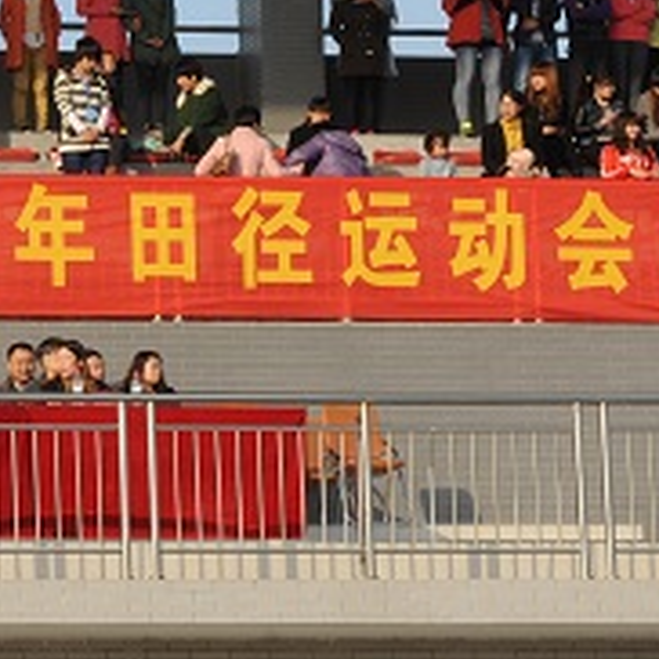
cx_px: -326
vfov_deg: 11.3
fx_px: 3338
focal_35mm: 155
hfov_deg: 10.9
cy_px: 377
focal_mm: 58
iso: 500
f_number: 10
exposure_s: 1/400
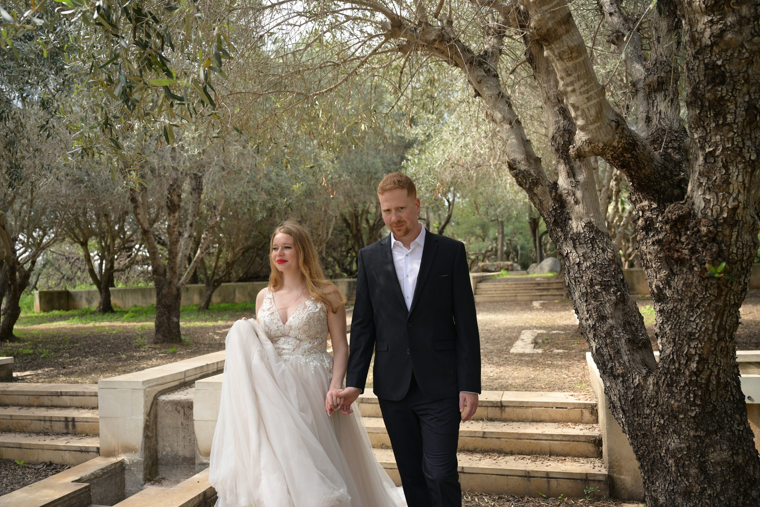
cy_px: 254
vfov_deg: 45.0
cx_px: 380
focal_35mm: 29
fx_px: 612
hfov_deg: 63.6
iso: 125
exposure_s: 1/250
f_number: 3.5
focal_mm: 29
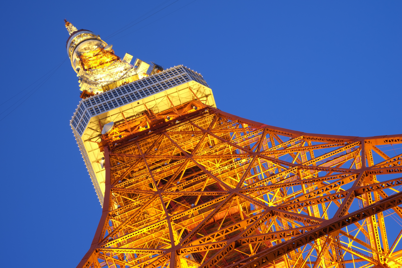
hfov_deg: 37.5
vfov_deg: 25.5
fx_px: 592
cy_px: 134
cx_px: 201
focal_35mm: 53
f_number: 11
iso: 400
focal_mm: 35
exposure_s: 1/1.9
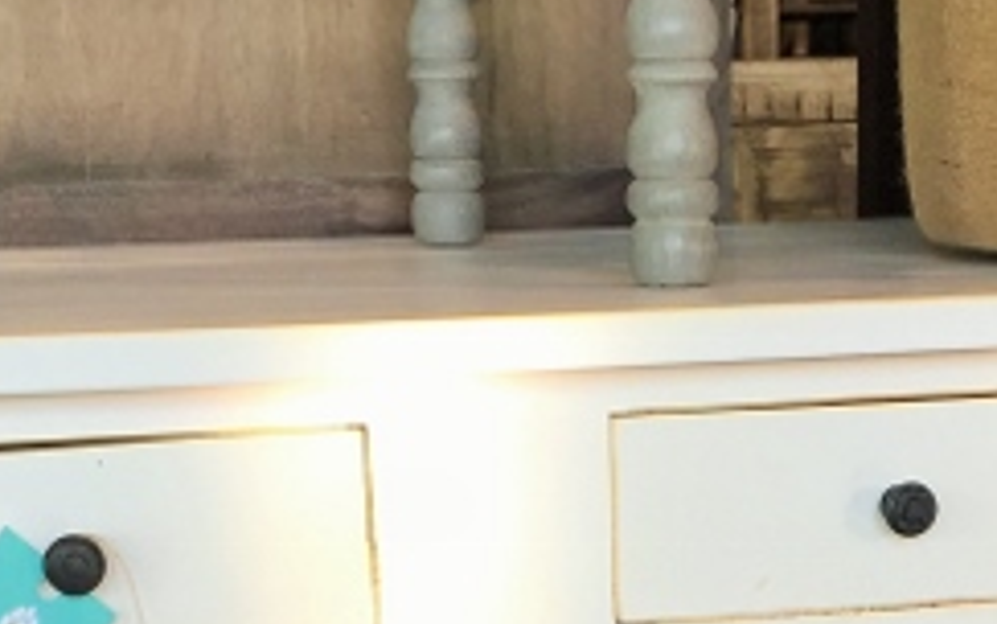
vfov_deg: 12.3
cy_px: 952
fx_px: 2745
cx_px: 677
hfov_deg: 20.5
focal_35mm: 101
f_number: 2.2
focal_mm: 4.15
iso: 50
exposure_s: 1/120
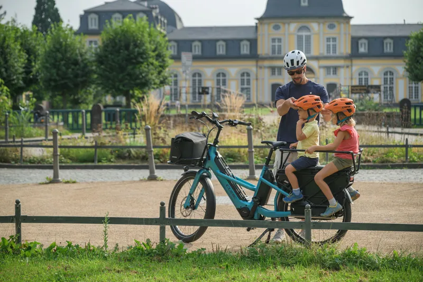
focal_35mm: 88
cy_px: 141
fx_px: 1034
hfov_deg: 23.1
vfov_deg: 15.5
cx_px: 212
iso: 250
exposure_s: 1/2500
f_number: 4
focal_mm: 88
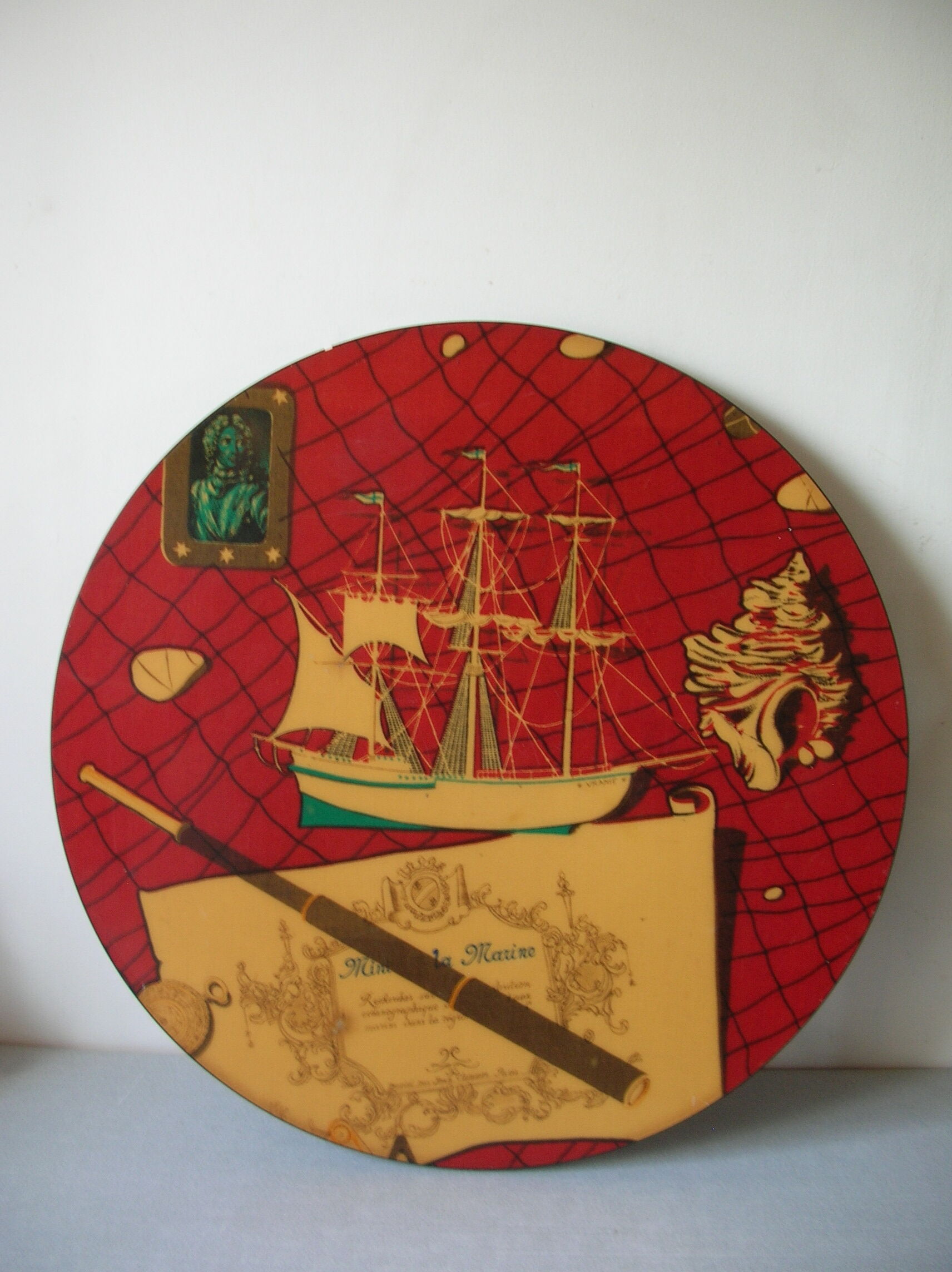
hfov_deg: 40.6
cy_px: 636
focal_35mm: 35
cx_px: 476
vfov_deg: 52.7
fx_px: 1285
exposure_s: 1/14.6
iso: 50
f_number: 2.8
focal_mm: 5.8
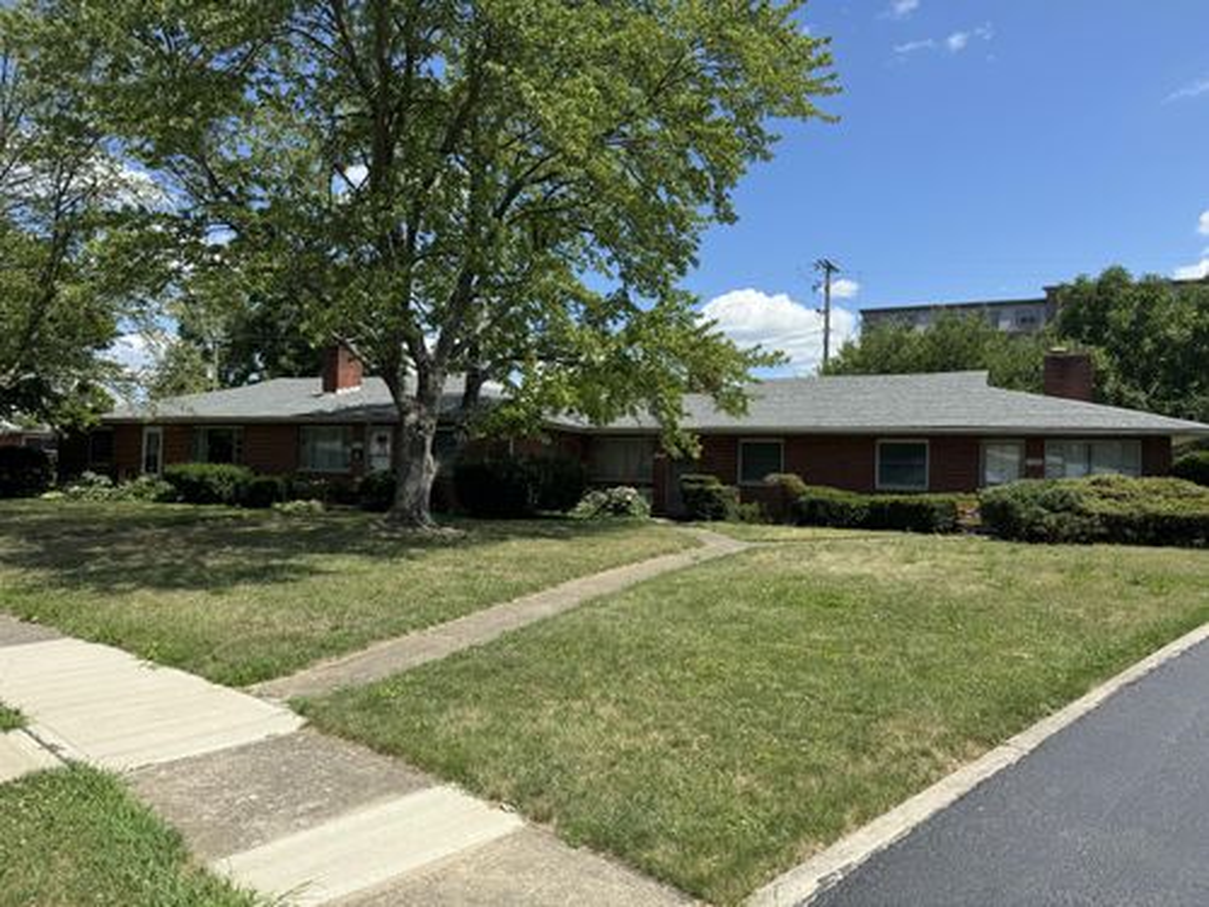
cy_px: 454
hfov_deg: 71.6
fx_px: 838
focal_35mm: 24
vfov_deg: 56.8
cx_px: 604
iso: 80
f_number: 1.78
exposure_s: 1/3413
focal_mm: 6.76
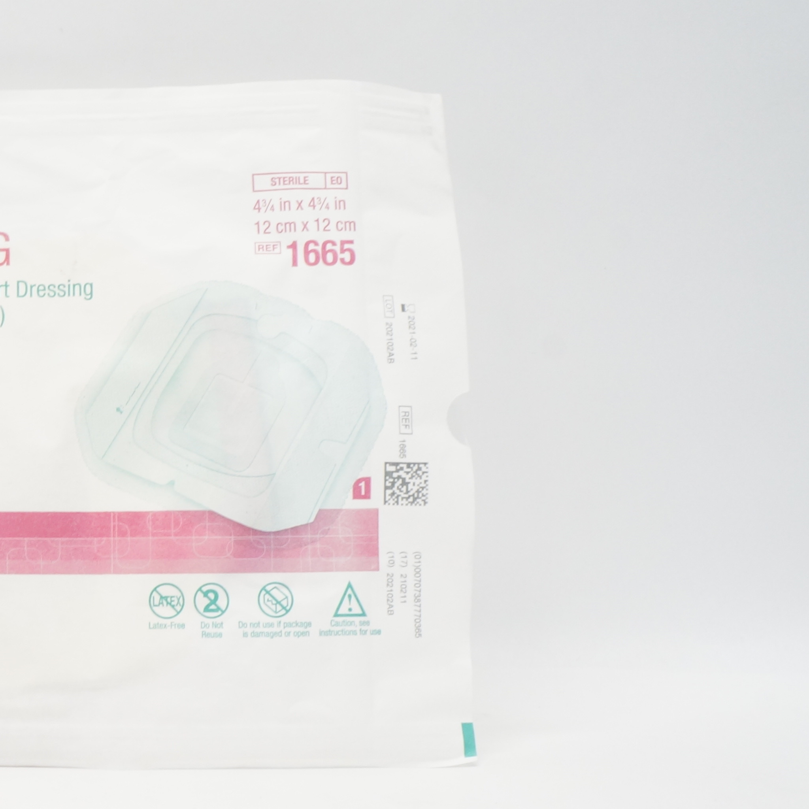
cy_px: 432
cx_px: -3
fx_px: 1454
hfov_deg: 29.1
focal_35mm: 55
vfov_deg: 31.1
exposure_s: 1/20
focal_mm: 18
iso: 800
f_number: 11
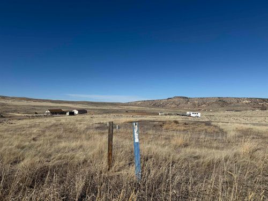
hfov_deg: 71.6
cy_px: 100
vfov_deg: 56.8
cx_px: 134
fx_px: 186
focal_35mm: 24
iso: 80
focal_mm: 6.76
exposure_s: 1/10309
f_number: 1.78
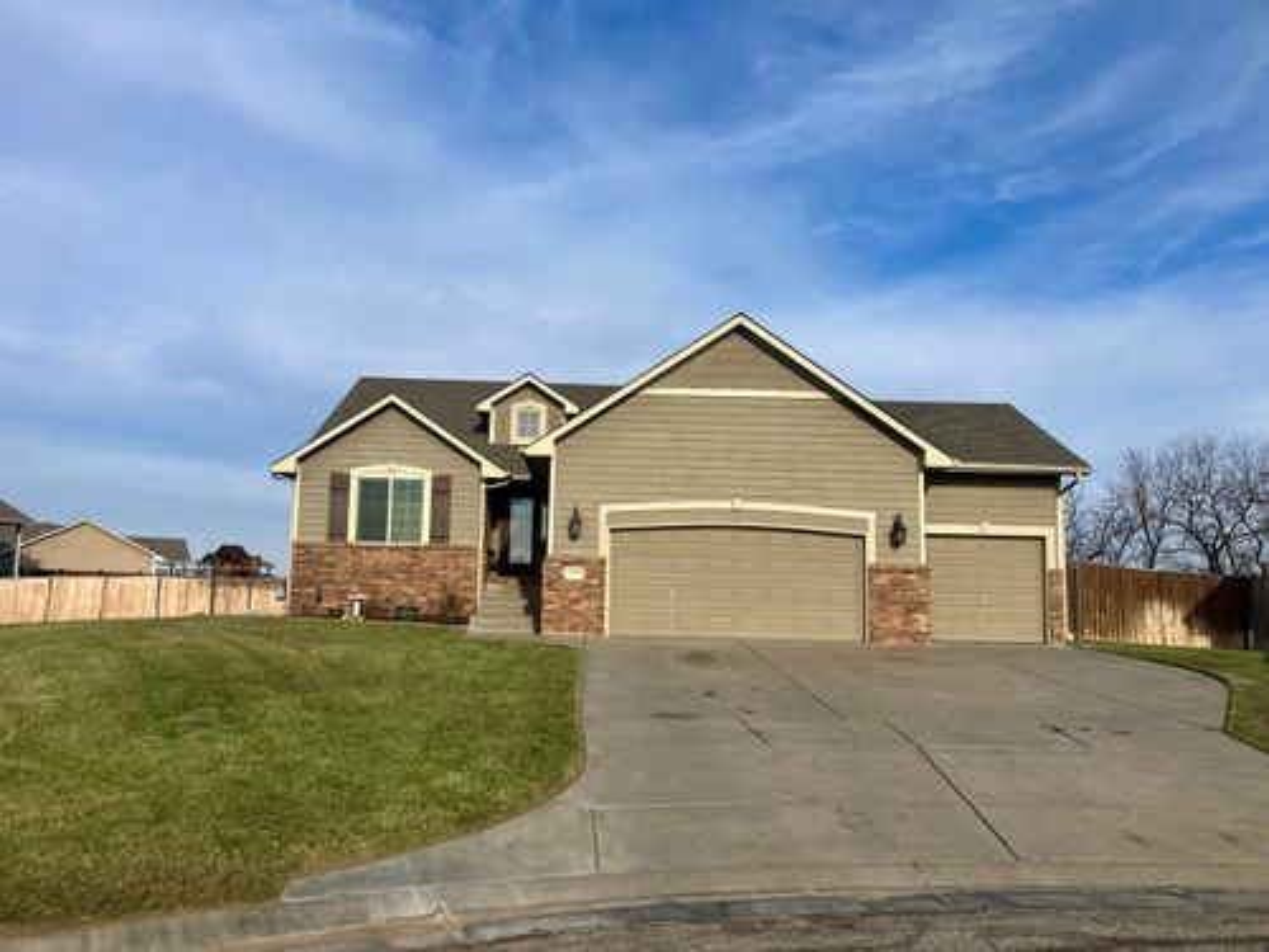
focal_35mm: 28
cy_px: 476
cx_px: 634
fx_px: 1026
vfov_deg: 49.7
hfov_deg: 63.4
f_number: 1.8
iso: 32
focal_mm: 3.99
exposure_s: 1/2703
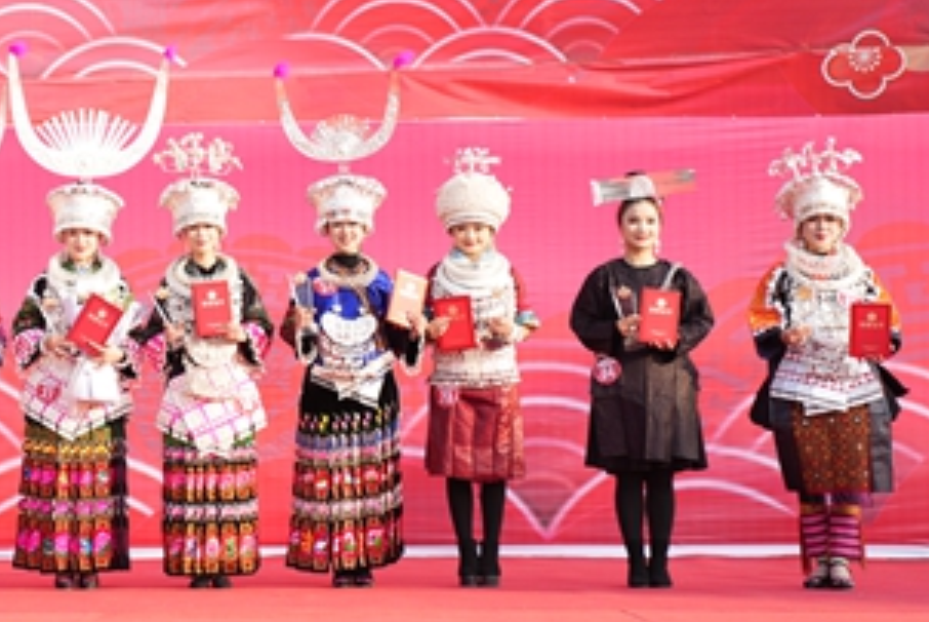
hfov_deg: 15.7
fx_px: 3332
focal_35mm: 129
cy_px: 262
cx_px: 148
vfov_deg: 10.7
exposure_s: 1/640
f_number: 2.8
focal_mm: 65
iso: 125
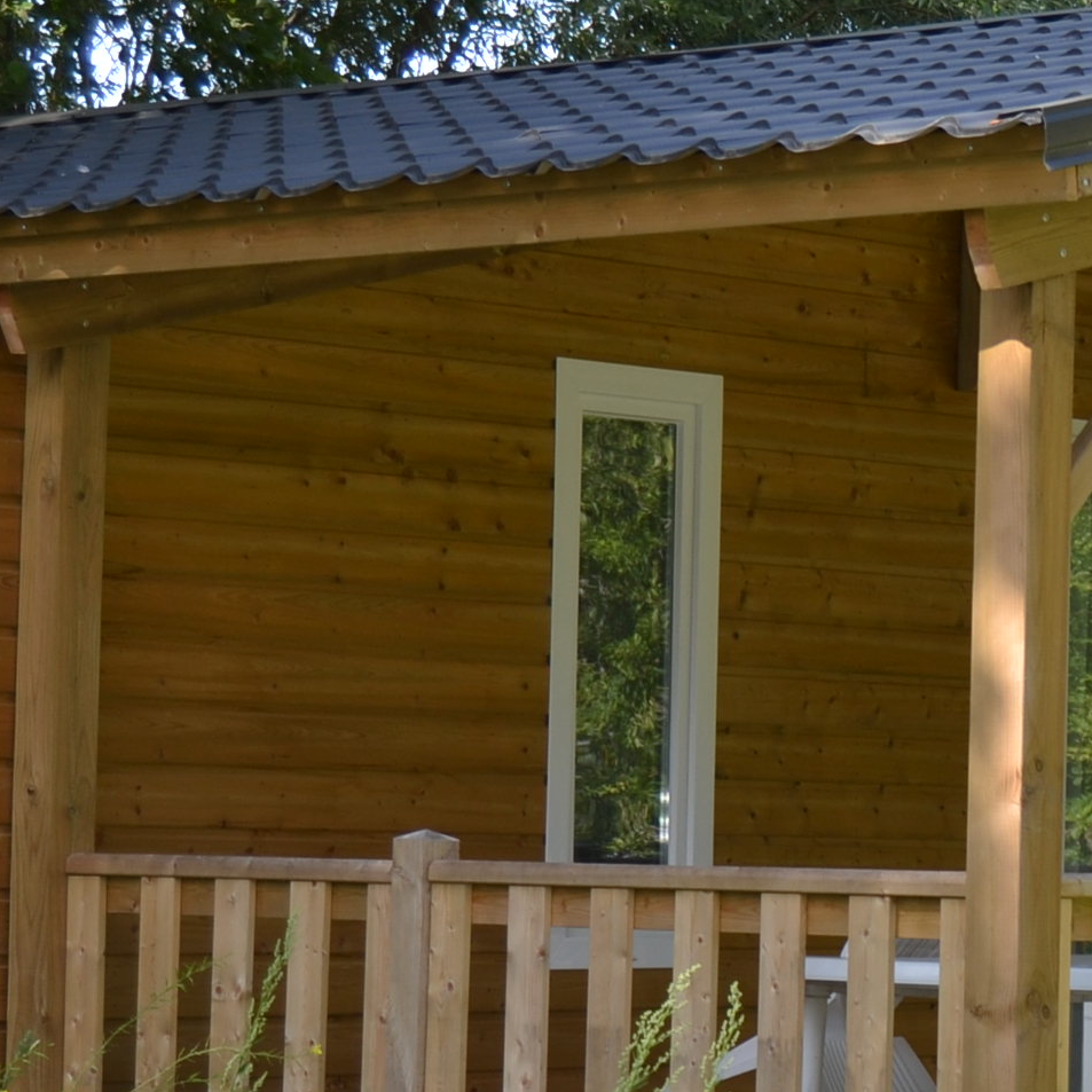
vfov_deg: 11.8
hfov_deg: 11.6
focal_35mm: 148
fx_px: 5282
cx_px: 1230
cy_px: 598
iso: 100
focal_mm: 32
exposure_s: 1/200
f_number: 5.6
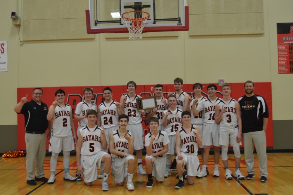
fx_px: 317
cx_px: 146
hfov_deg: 49.6
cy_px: 98
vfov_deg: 34.2
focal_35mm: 39
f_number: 4
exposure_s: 1/60
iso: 400
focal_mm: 26
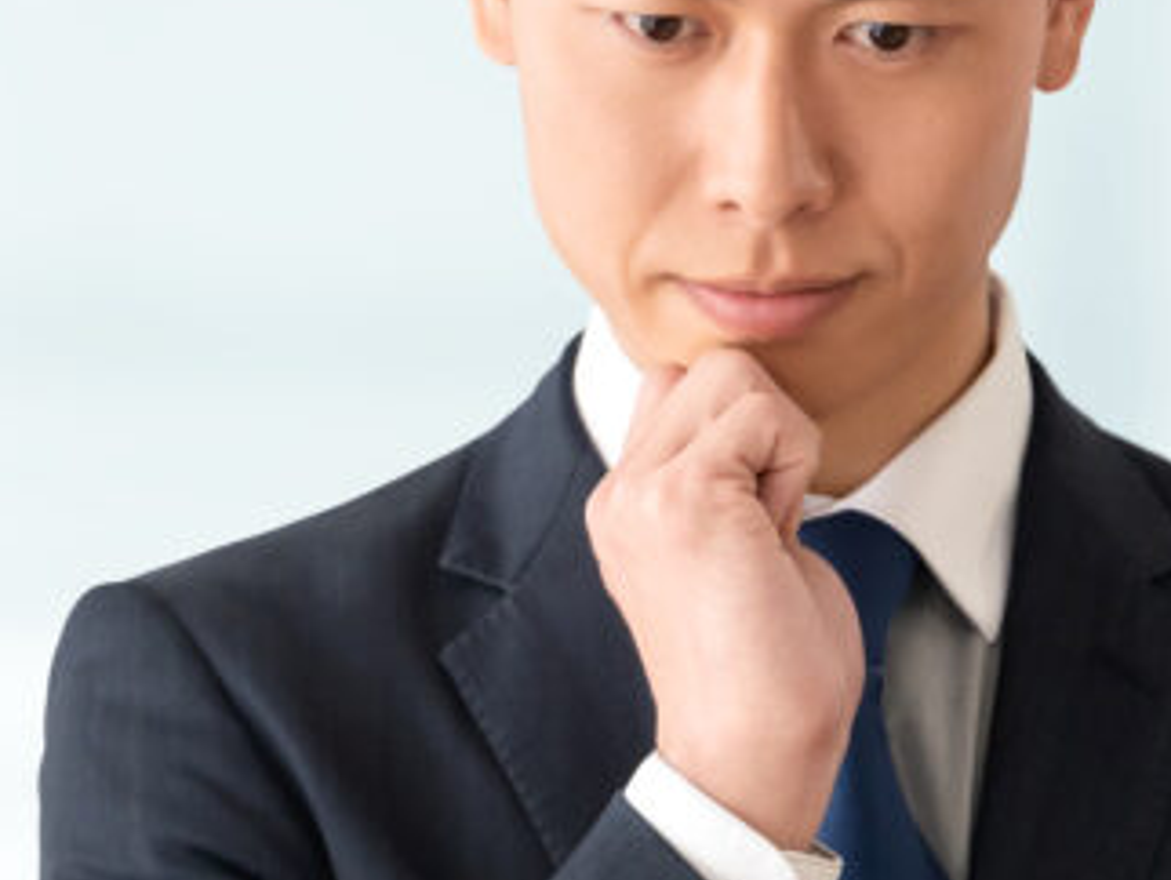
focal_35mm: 214
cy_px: 493
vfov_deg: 7.0
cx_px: 775
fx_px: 7245
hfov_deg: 9.2
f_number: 2.8
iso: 200
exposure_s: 1/250
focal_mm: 70
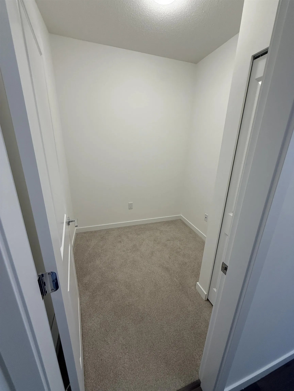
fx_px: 159
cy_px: 196
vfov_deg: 102.1
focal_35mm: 14
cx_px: 147
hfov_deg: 85.7
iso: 200
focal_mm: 2.22
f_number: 2.2
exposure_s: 1/120
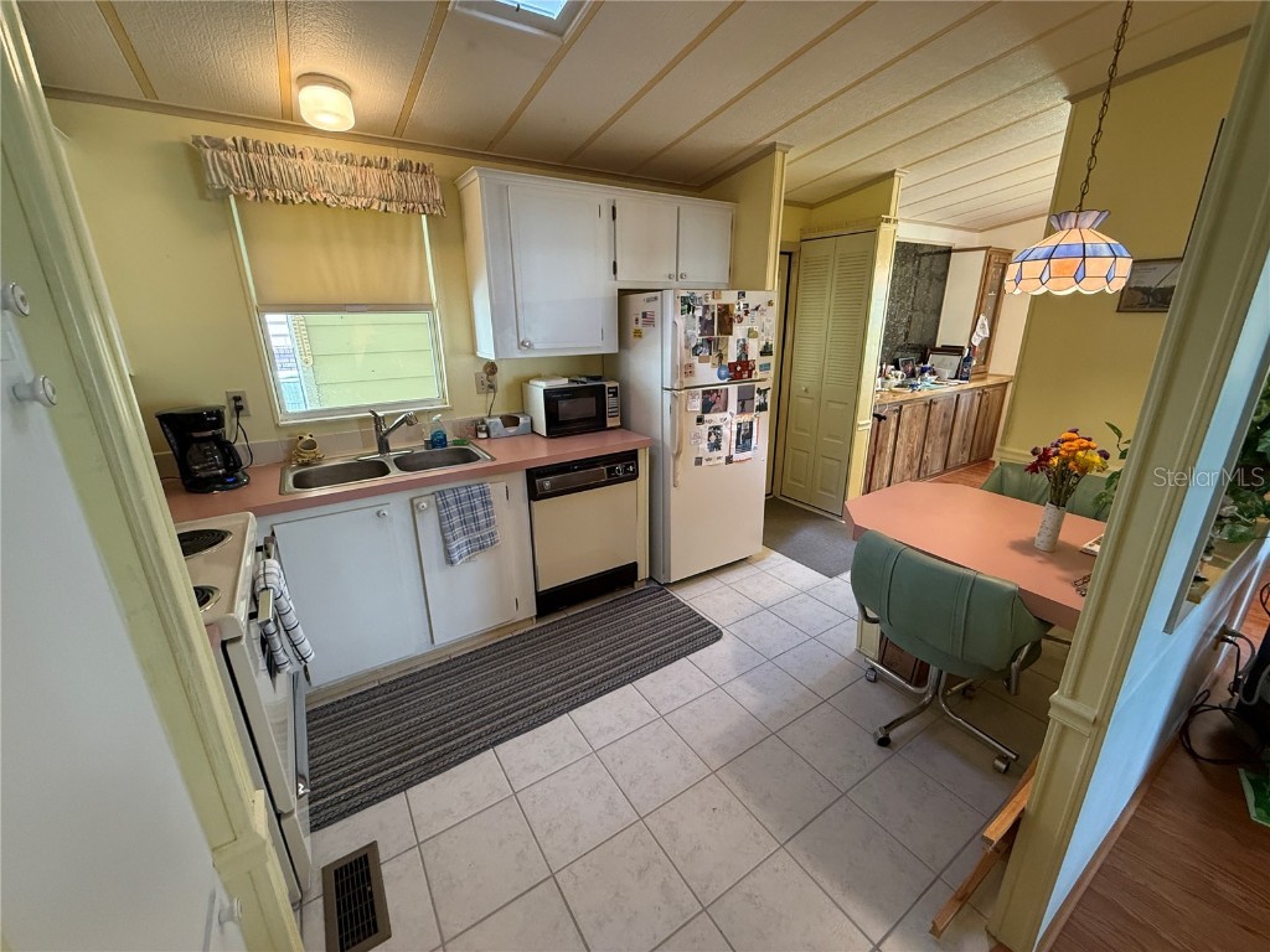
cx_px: 635
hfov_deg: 102.1
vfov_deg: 85.7
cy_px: 476
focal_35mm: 14
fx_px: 514
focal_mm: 2.22
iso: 250
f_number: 2.2
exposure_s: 1/60
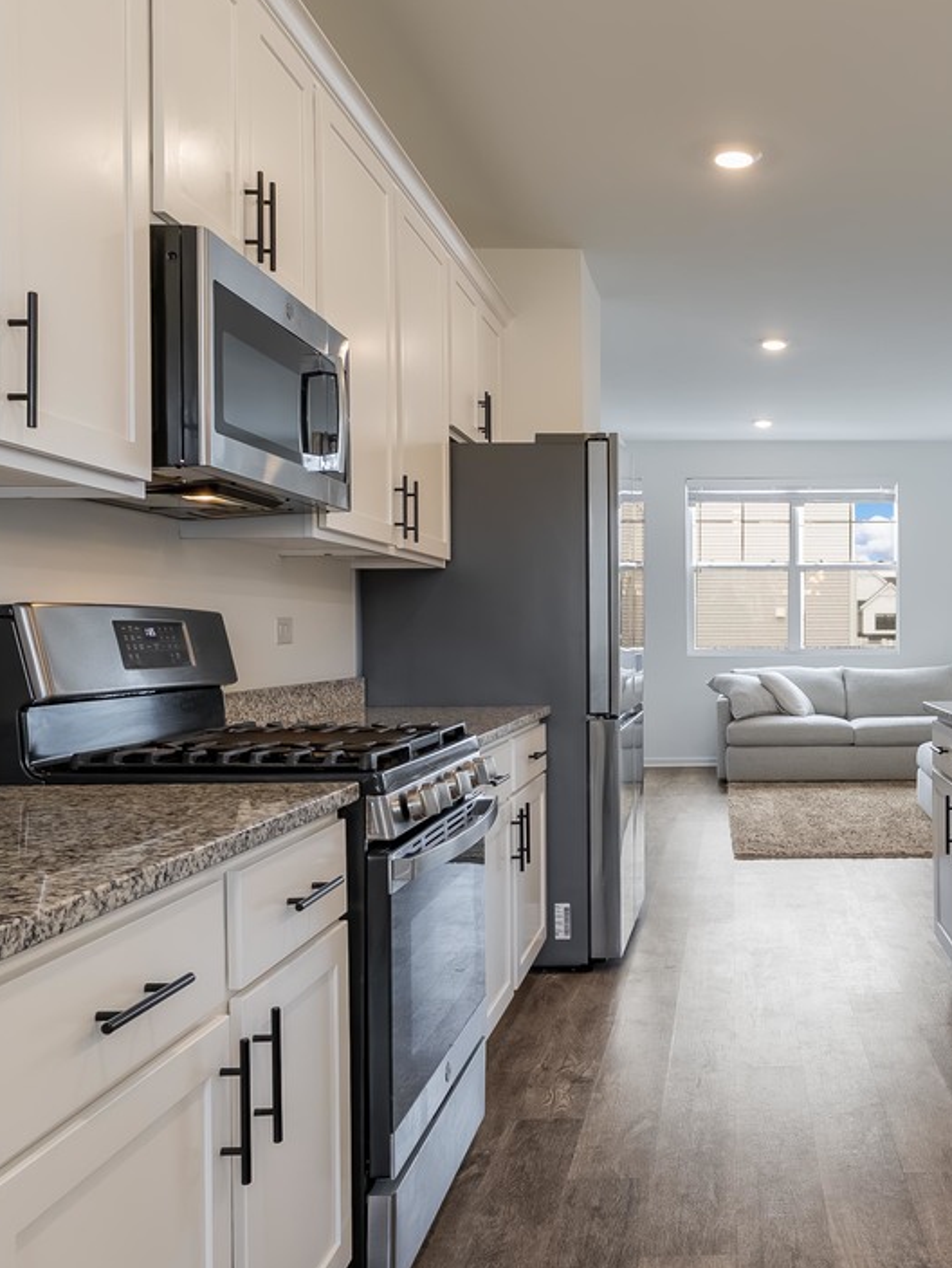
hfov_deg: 43.3
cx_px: 763
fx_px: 1136
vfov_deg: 58.3
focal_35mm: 31
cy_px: 633
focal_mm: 14
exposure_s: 1/40
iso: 800
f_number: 7.1
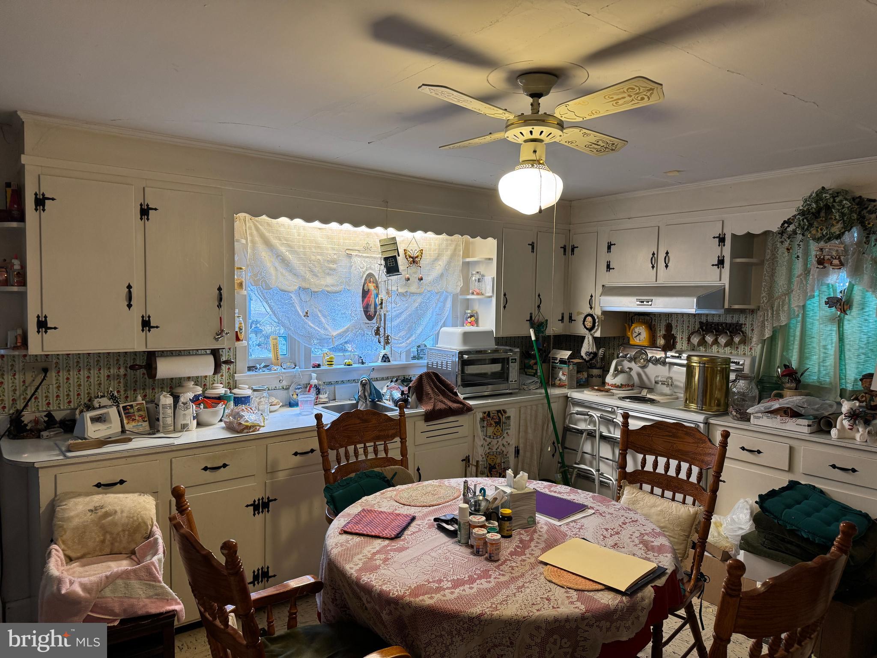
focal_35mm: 24
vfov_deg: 56.8
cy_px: 329
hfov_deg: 71.6
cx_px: 438
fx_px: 608
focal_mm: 6.76
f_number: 1.78
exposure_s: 1/60
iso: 160
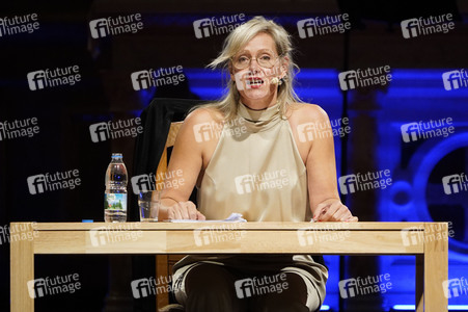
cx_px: 234
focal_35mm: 600
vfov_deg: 2.3
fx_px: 7794
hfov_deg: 3.4
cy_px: 156
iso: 6400
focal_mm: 600
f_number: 6.3
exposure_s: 1/200
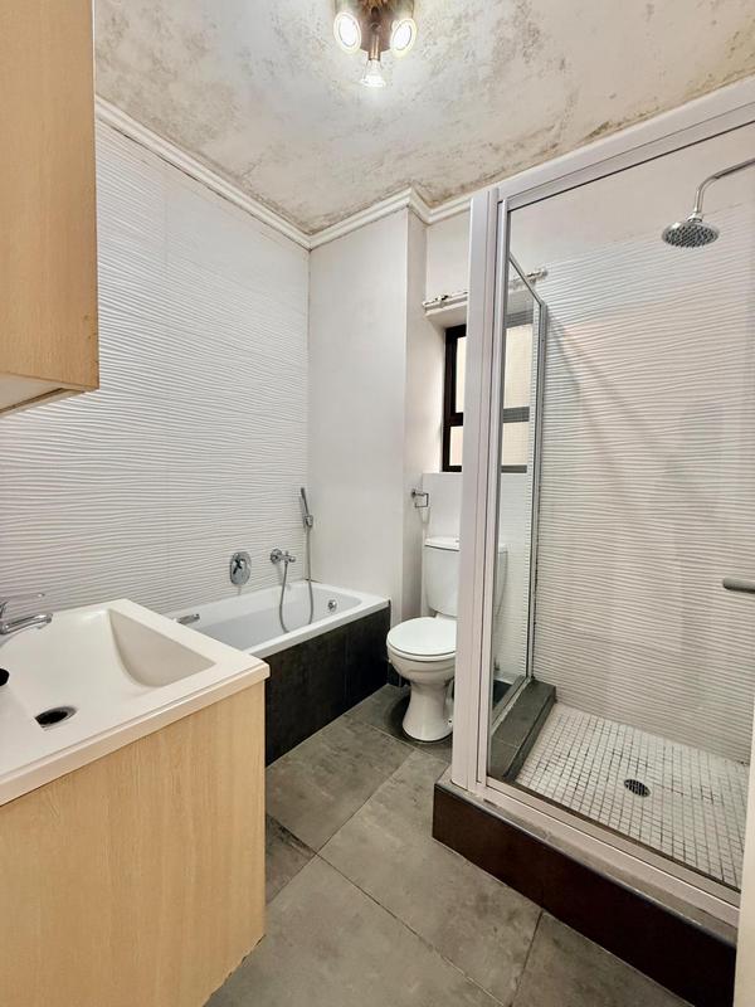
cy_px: 504
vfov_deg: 102.1
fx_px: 407
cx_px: 378
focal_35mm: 14
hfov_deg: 85.7
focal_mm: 2.22
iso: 320
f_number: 2.2
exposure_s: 1/100
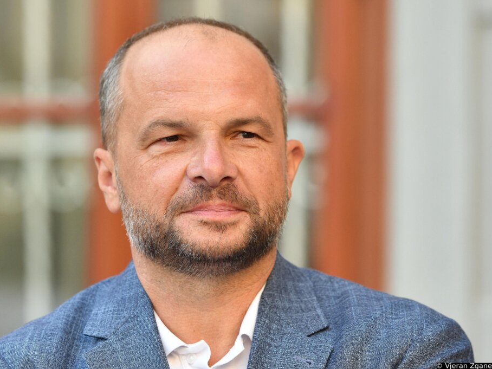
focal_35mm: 179
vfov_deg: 8.3
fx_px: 2544
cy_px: 184
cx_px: 276
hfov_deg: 11.0
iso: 720
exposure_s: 1/640
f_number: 5
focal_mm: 165
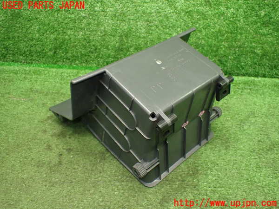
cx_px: 140
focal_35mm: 30
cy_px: 104
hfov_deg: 60.0
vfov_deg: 46.8
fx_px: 242
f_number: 2.3
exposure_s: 1/100
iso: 800
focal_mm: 5.4
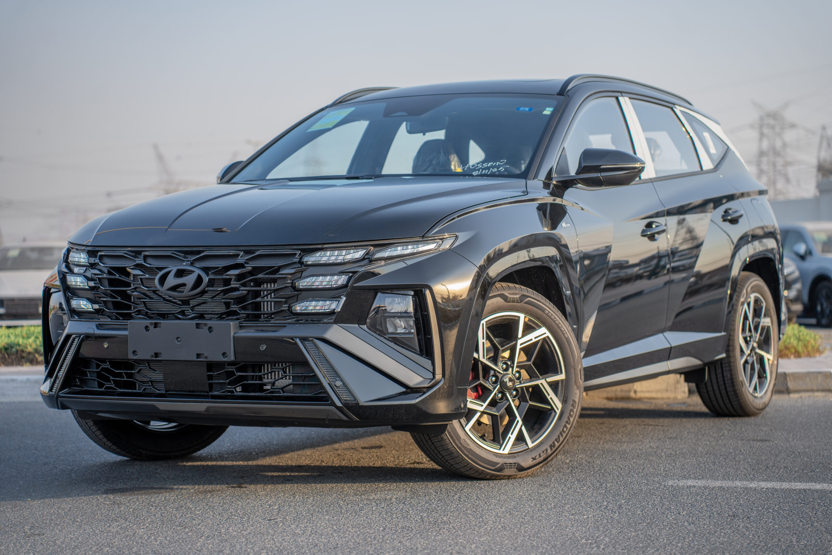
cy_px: 278
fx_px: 1733
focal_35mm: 75
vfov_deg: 18.2
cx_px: 416
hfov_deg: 27.0
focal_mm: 75
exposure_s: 1/500
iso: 125
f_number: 2.8
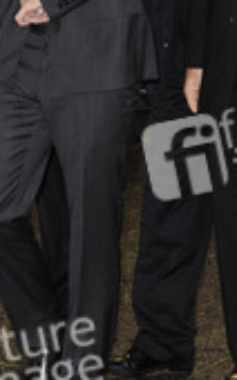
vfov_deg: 8.9
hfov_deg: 5.6
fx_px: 2433
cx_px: 54
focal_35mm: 235
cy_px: 36
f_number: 6.3
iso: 800
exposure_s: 1/160
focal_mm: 98
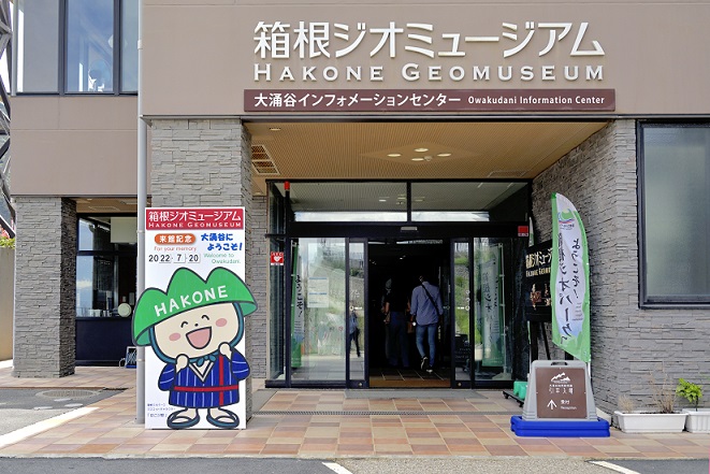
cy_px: 237
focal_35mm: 40
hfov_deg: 48.4
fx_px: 789
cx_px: 355
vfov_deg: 33.4
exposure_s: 1/350
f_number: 6.7
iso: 400
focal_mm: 40
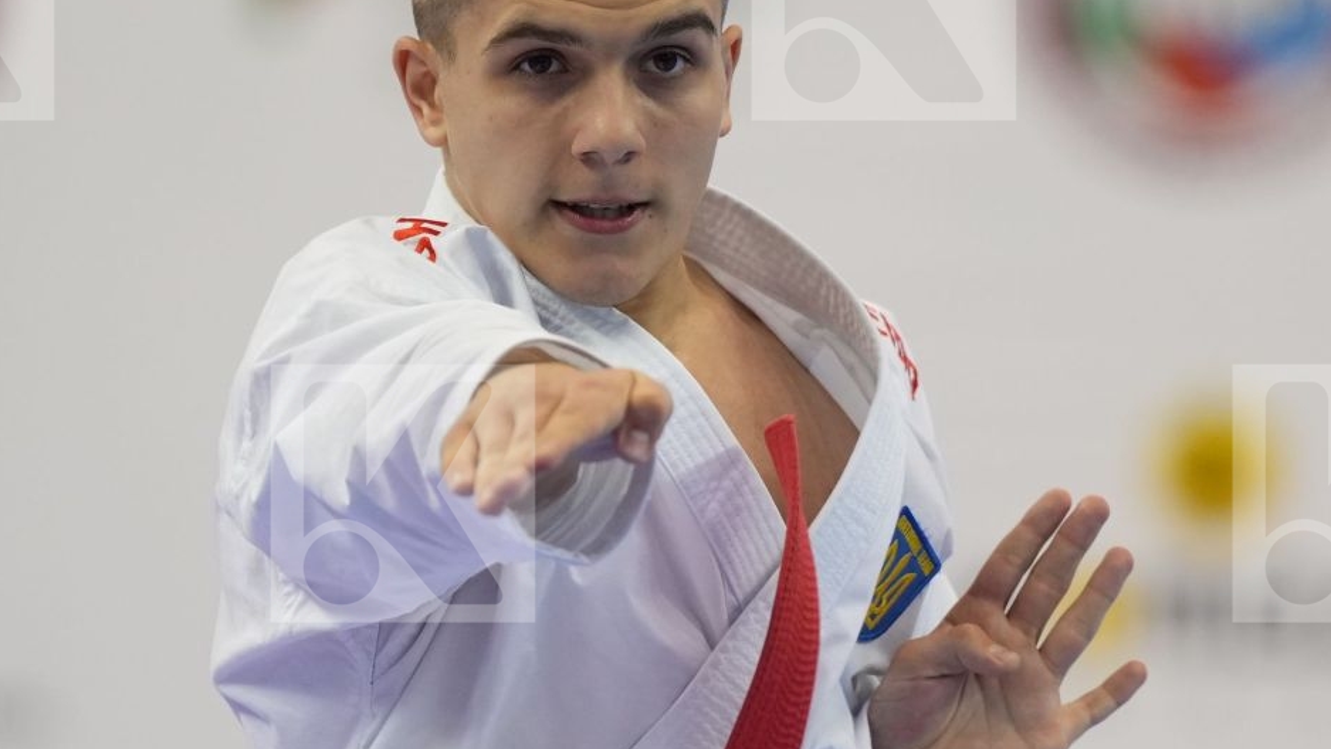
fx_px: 21285
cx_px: 884
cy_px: 494
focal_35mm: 603
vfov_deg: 2.0
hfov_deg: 3.6
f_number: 2.8
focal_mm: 200
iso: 1250
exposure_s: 1/500
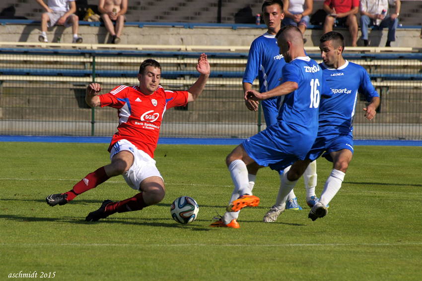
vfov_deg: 3.1
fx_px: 5273
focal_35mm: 450
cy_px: 140
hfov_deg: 4.6
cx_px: 211
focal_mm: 300
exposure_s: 1/1250
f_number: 8
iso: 200
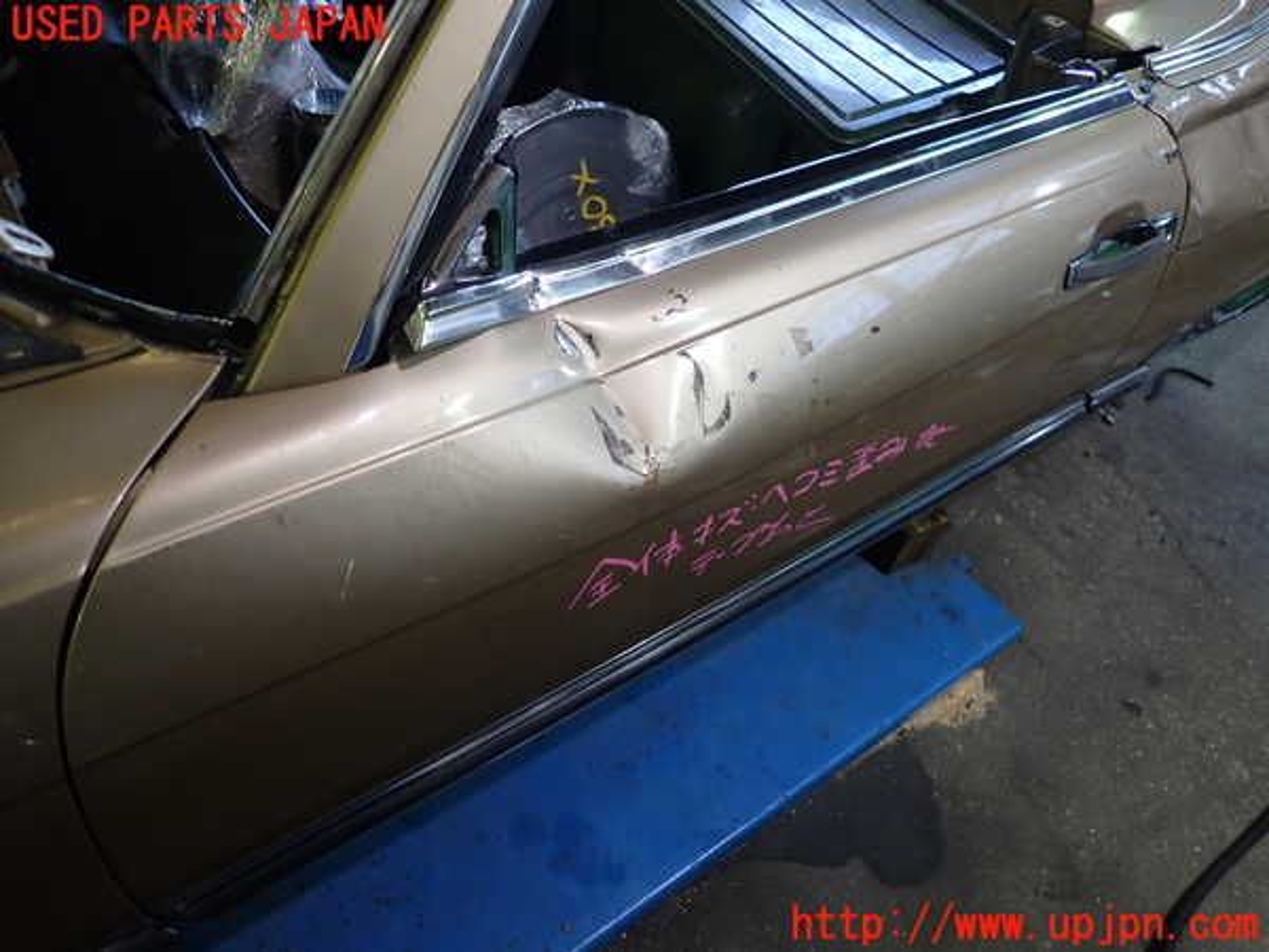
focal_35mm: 25
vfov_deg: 54.9
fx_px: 916
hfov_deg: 69.4
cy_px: 476
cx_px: 634
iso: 200
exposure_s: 1/60
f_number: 2
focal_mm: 4.5
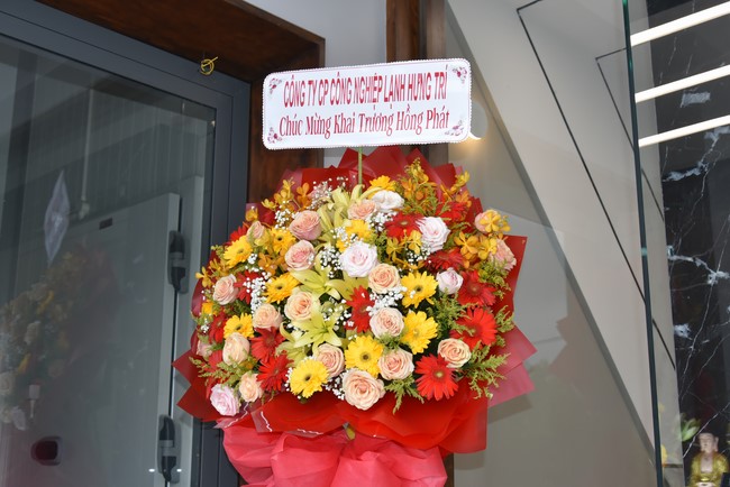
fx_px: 893
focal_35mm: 44
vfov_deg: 30.5
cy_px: 244
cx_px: 365
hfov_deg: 44.5
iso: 1600
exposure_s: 1/200
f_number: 6.3
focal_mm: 44
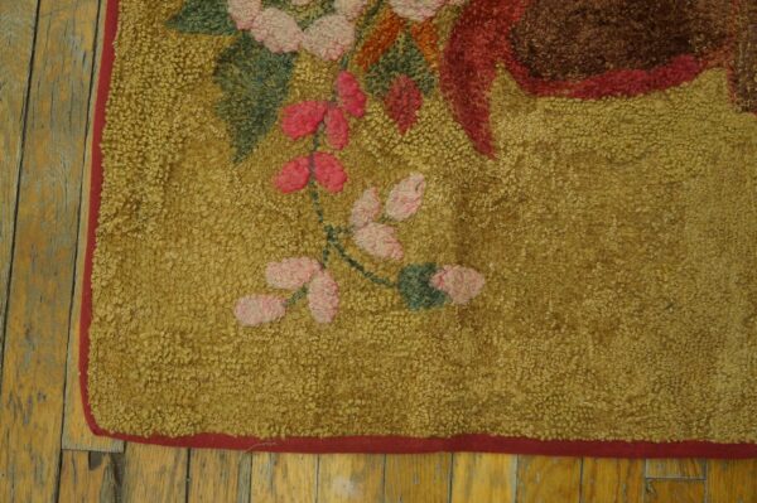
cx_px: 378
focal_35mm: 28
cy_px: 252
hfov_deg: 64.6
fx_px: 599
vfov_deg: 45.6
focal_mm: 19
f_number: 4
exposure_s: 1/160
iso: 2500
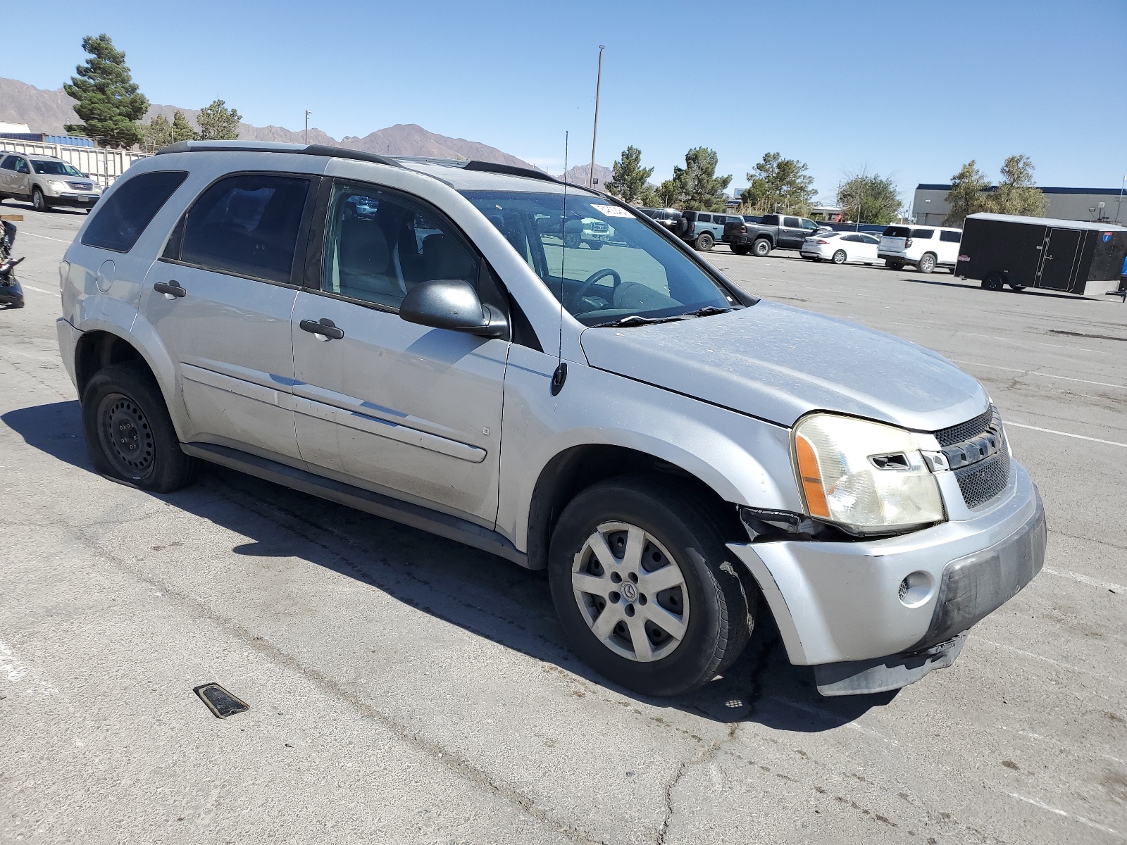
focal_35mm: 26
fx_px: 846
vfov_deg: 53.1
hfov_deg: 67.3
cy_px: 422
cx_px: 564
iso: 50
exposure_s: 1/3333
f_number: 1.5
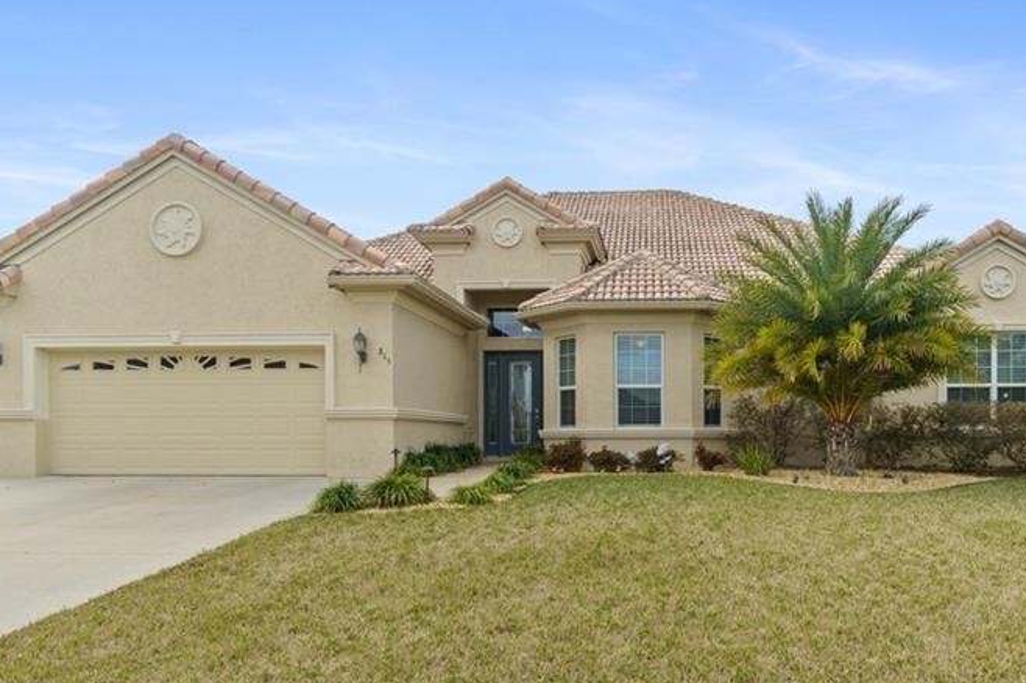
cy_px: 419
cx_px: 636
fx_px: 798
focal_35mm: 28
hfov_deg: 64.6
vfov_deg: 46.0
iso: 320
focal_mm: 12
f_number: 8
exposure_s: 1/400
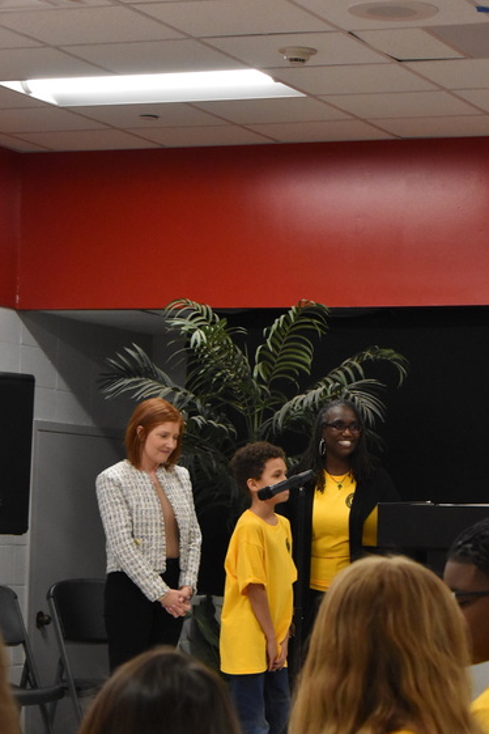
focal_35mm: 118
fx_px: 2398
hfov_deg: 11.6
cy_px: 427
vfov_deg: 17.4
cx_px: 333
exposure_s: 1/100
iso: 3600
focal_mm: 55
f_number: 7.1
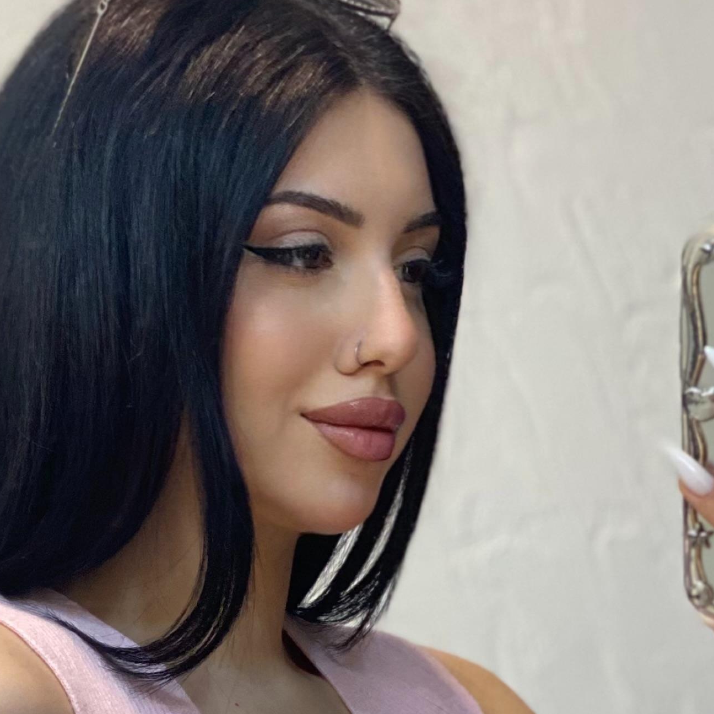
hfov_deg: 12.2
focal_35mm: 143
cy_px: 859
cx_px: 147
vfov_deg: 11.9
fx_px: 3337
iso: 125
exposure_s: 1/100
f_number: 2
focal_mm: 6
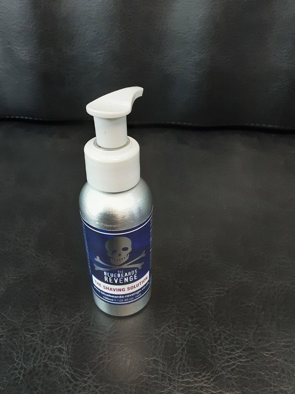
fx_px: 318
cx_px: 148
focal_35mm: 28
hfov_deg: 49.7
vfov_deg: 63.4
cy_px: 197
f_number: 1.9
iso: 160
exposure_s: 1/50
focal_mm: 2.9
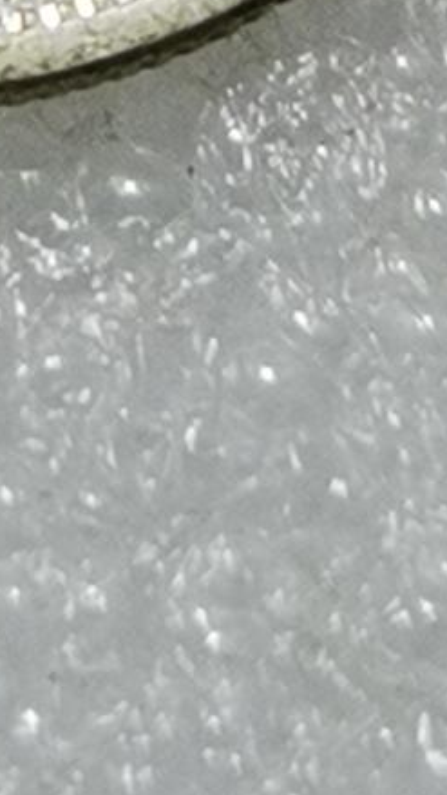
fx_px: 6678
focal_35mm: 317
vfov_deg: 6.6
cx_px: -163
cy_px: -770
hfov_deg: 3.8
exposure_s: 1/115
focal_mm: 6.67
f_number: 1.9
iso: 50
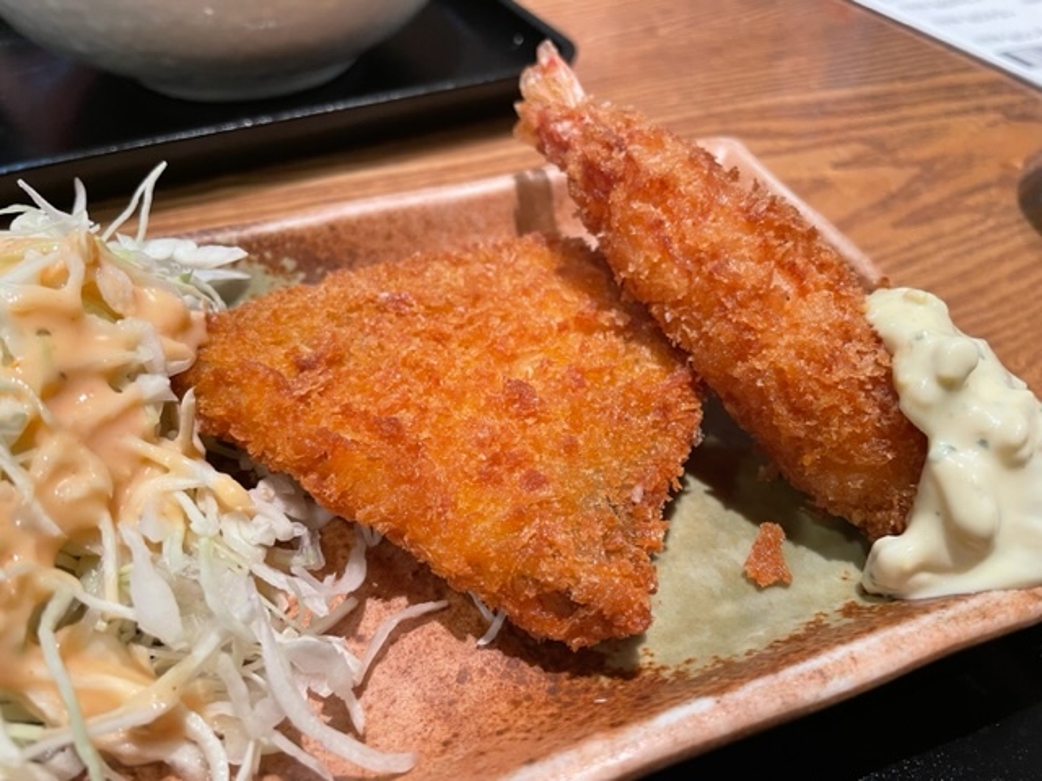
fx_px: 783
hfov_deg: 67.3
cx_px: 521
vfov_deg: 53.1
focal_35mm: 26
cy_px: 390
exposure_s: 1/60
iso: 125
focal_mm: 4.2
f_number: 1.6
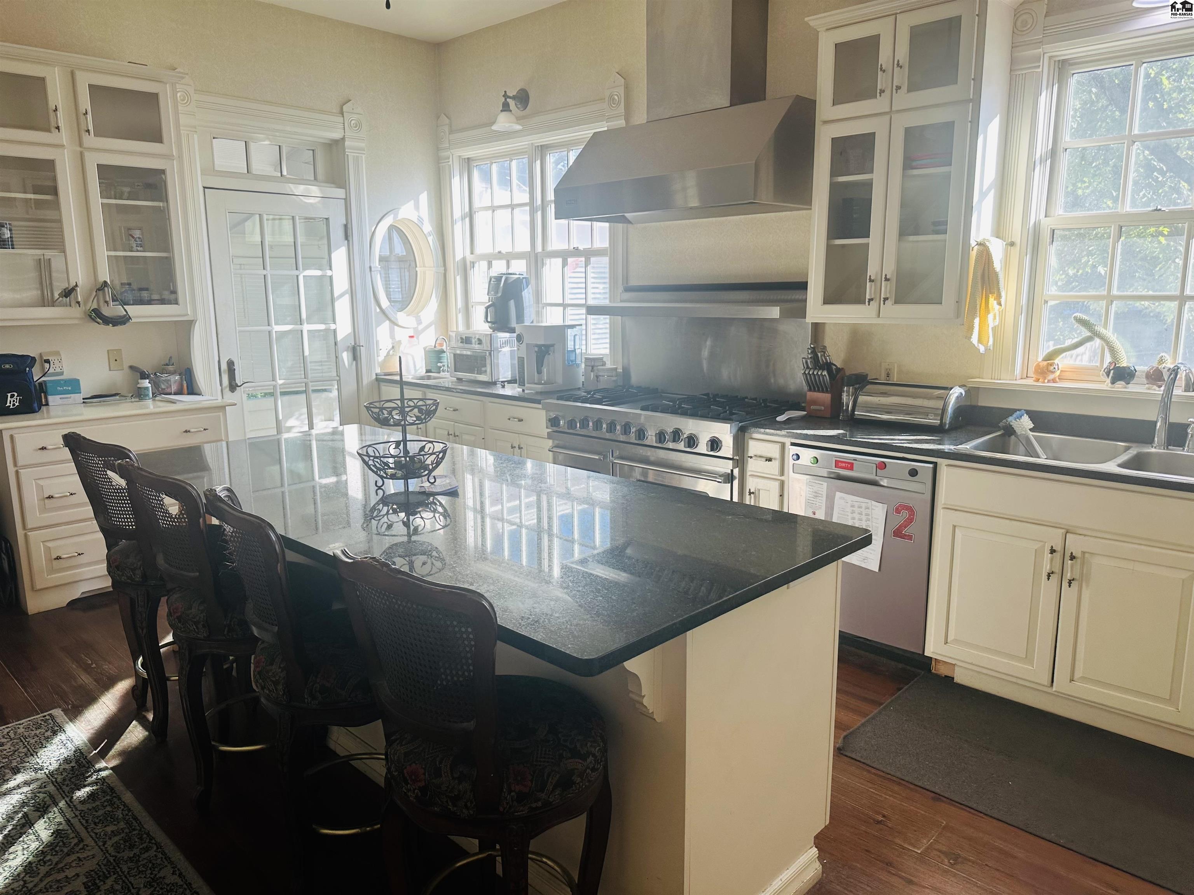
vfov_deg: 56.8
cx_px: 597
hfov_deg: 71.6
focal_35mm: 24
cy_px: 448
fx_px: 828
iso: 80
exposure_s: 1/120
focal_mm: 6.86
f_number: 1.78
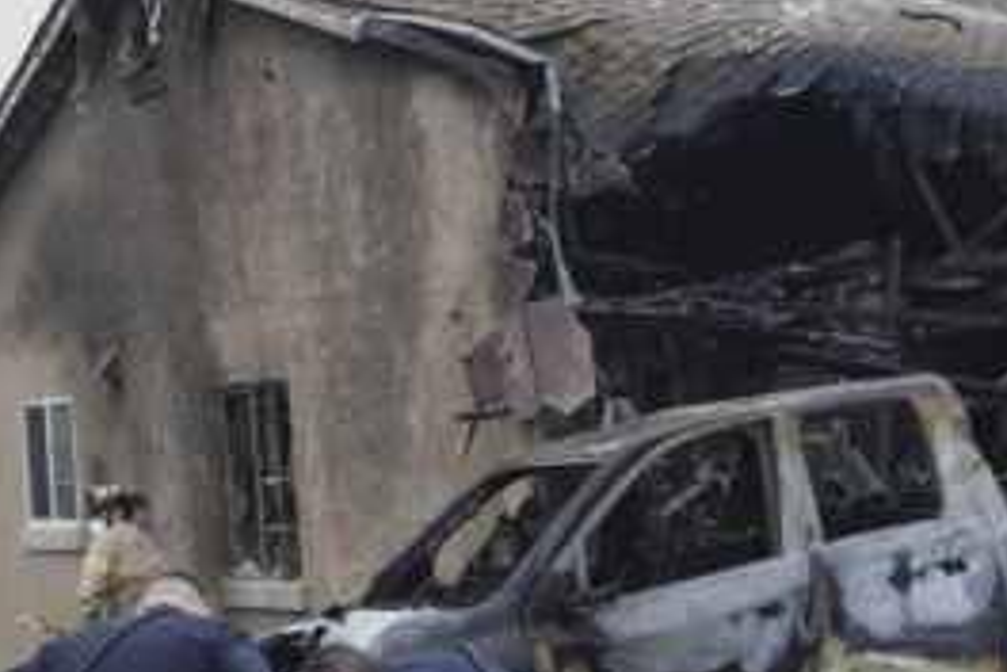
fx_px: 2377
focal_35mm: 85
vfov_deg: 15.8
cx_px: 595
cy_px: 659
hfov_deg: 23.9
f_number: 4.5
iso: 2000
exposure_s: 1/800
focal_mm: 35
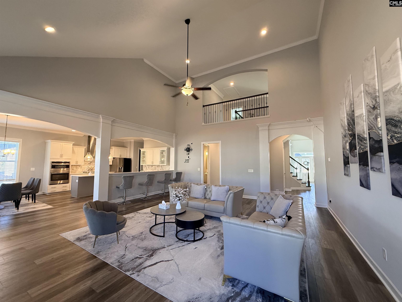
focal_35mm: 14
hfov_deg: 102.1
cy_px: 151
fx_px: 163
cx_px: 201
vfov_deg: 85.7
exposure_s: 1/120
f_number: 2.2
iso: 400
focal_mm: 2.22
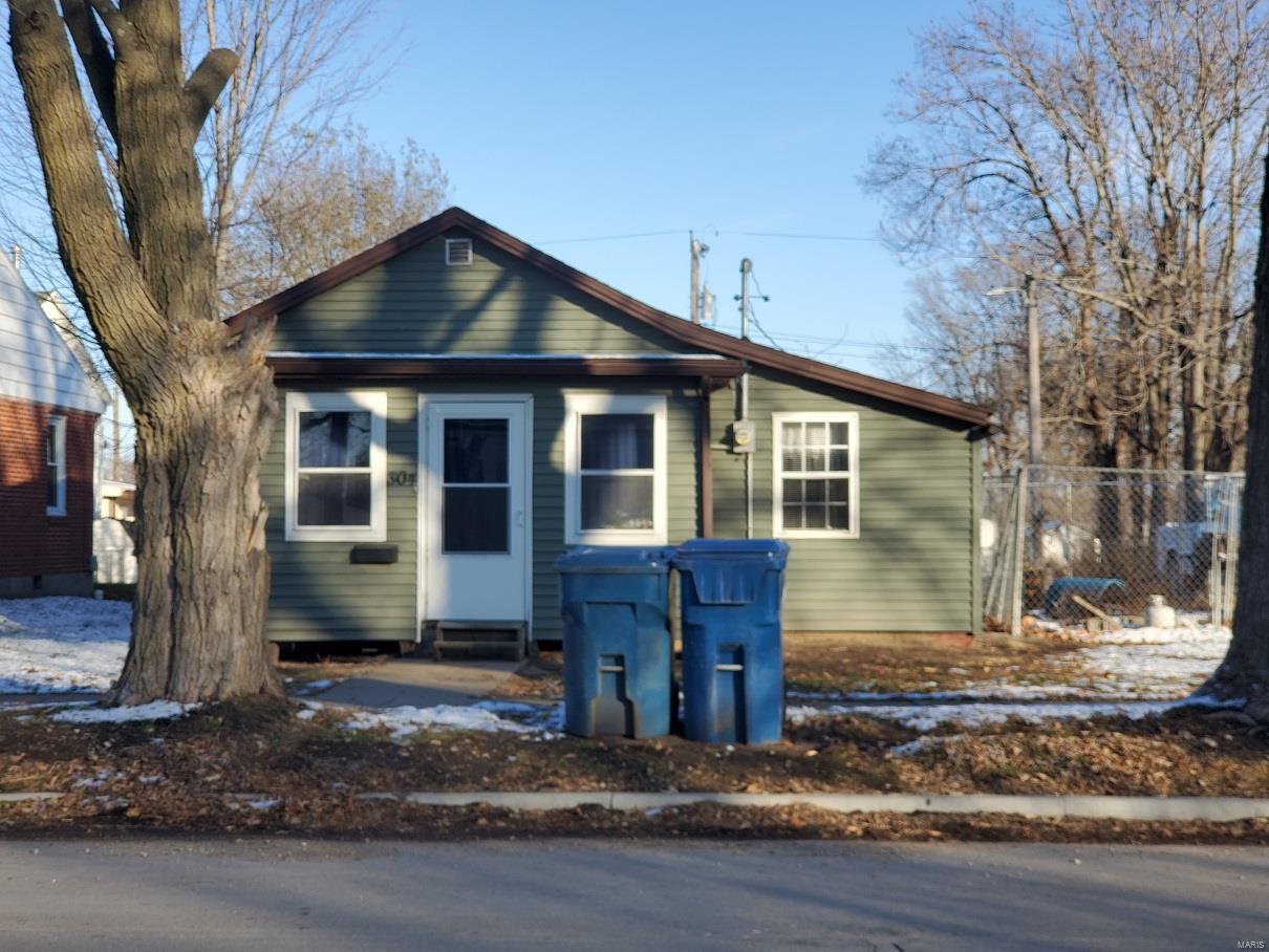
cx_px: 634
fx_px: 1907
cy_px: 476
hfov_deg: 36.8
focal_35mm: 52
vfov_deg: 28.0
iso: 50
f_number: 2.4
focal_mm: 6
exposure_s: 1/407
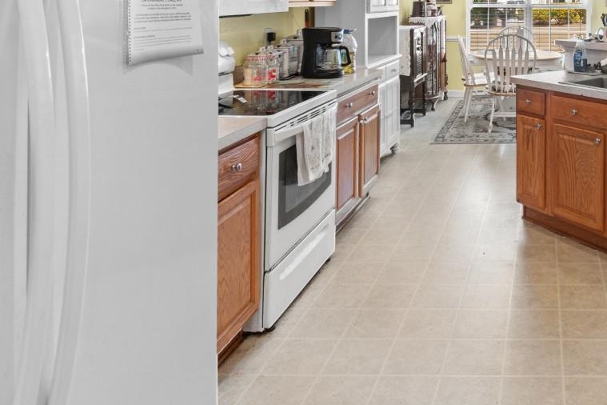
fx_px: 540
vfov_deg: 36.8
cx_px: 539
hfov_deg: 52.2
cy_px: -2
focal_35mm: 32
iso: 100
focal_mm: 10
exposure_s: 1/6
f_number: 4.5
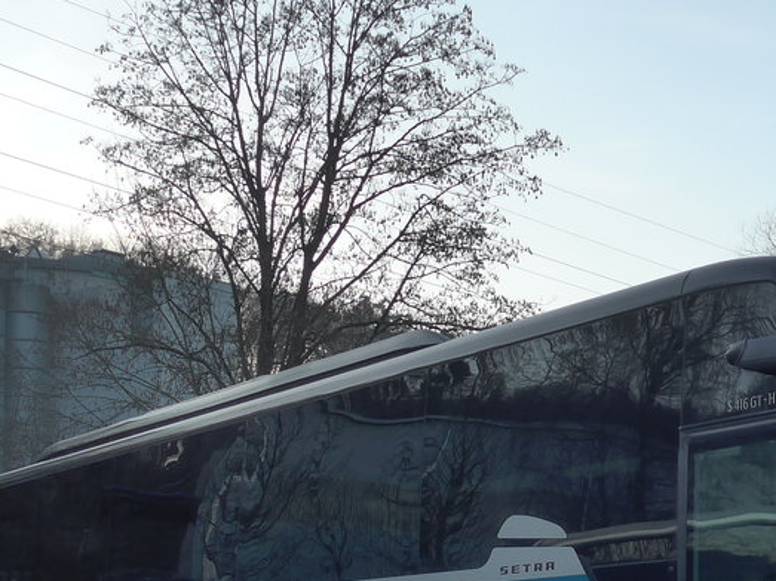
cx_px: 638
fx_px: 1748
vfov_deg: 18.6
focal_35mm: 78
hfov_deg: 24.6
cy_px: 522
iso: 160
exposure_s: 1/640
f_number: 2.5
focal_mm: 7
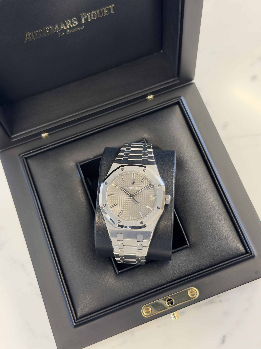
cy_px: 174
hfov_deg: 30.3
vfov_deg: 39.7
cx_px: 130
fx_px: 483
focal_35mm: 48
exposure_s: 1/33
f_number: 1.78
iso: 200
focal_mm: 6.76
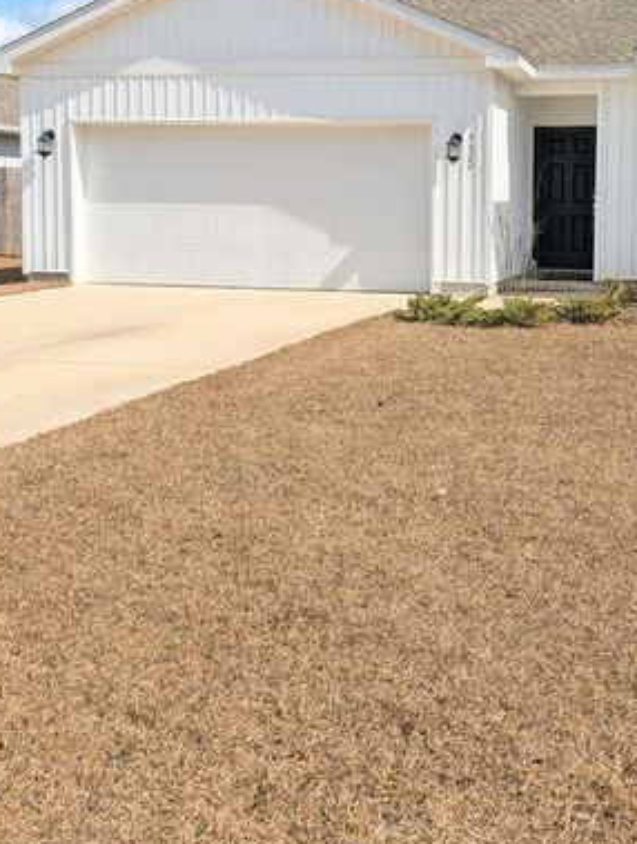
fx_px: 1026
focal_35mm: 42
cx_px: 526
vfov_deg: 43.9
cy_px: 261
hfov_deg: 33.3
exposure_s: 1/1880
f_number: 1.68
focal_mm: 6.9
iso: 21
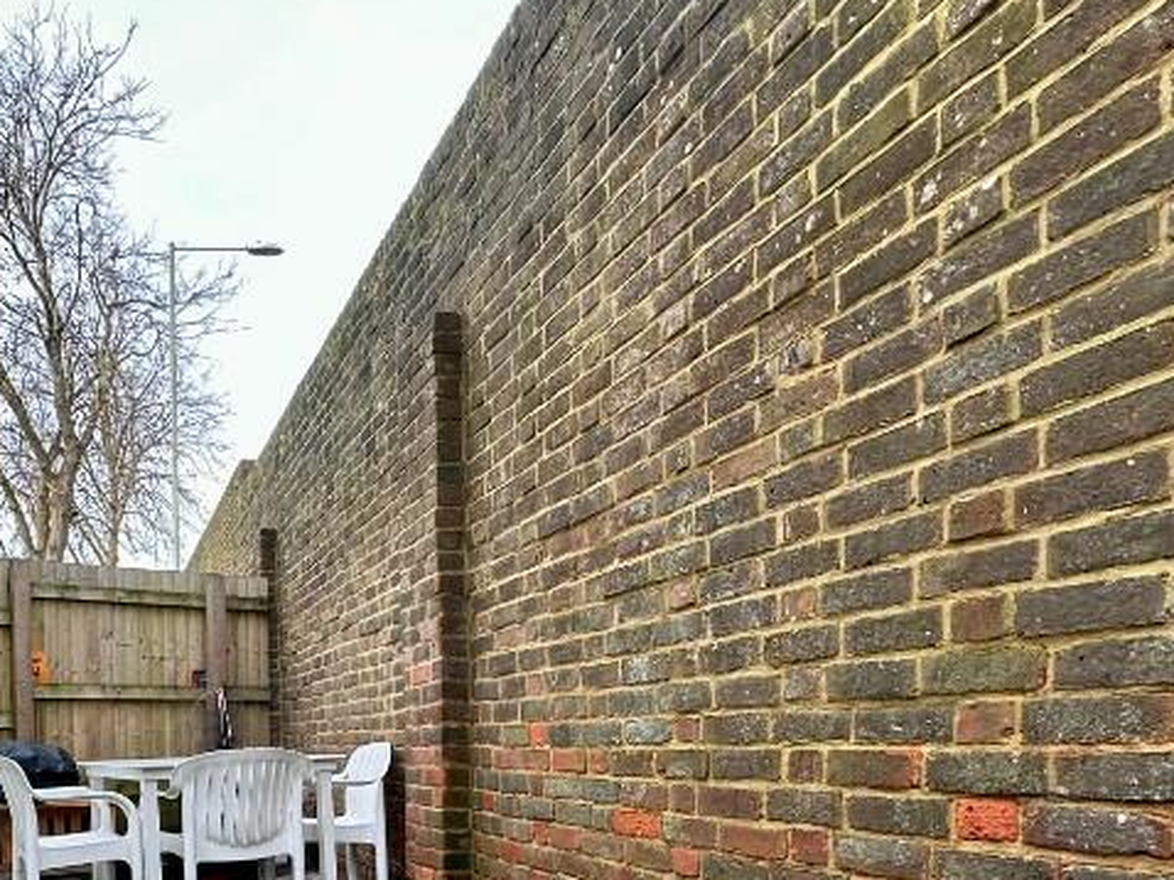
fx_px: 1017
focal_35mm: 30
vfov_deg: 43.3
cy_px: 769
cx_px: 278
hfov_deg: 56.7
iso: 50
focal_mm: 2.22
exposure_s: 1/99
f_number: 2.2
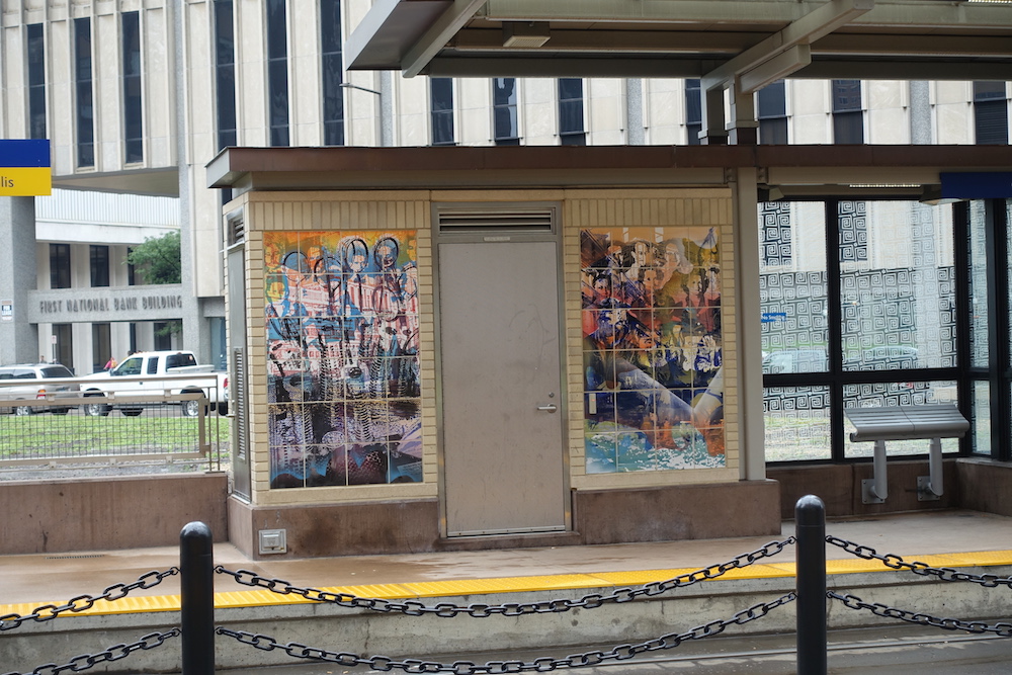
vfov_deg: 19.5
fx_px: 1968
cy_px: 338
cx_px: 506
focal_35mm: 70
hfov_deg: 28.8
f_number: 4
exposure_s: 1/125
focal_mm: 25.7
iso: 125
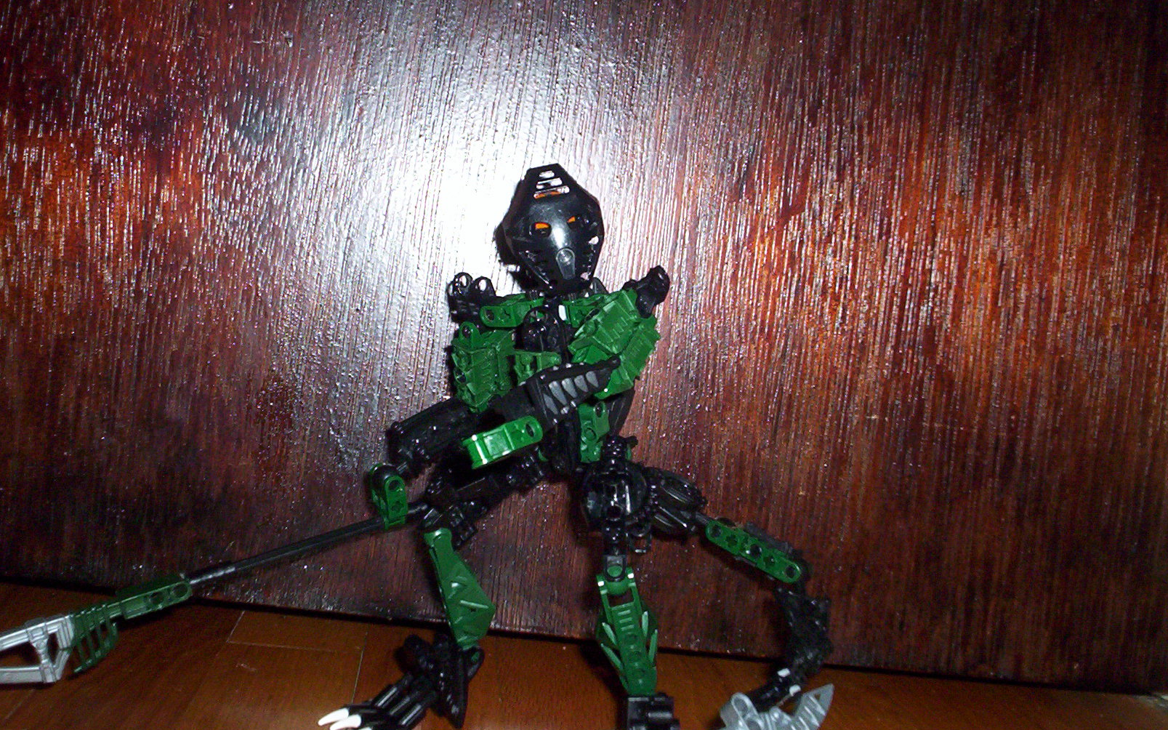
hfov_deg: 48.2
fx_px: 1305
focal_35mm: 41
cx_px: 576
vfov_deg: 31.2
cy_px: 332
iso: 140
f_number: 4.5
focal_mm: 4.99
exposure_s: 1/60
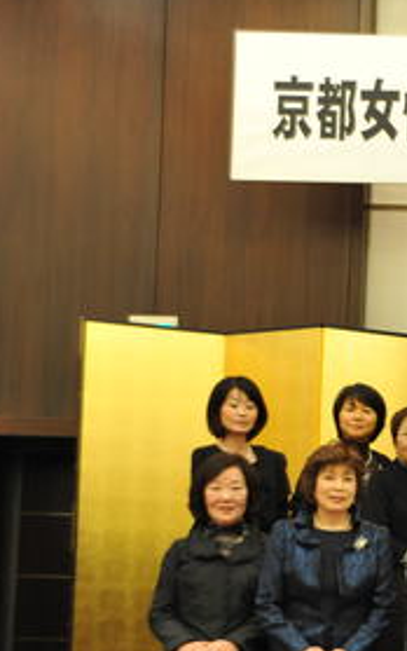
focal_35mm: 89
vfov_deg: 23.1
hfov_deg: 13.1
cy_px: 471
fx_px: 1578
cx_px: 759
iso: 2000
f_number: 4.5
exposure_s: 1/80
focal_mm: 35
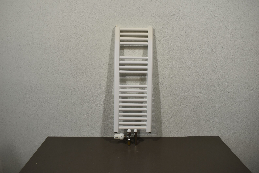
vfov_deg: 41.7
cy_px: 86
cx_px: 130
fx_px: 227
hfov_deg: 59.5
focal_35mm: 32
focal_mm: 21
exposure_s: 1/125
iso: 280
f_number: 5.6
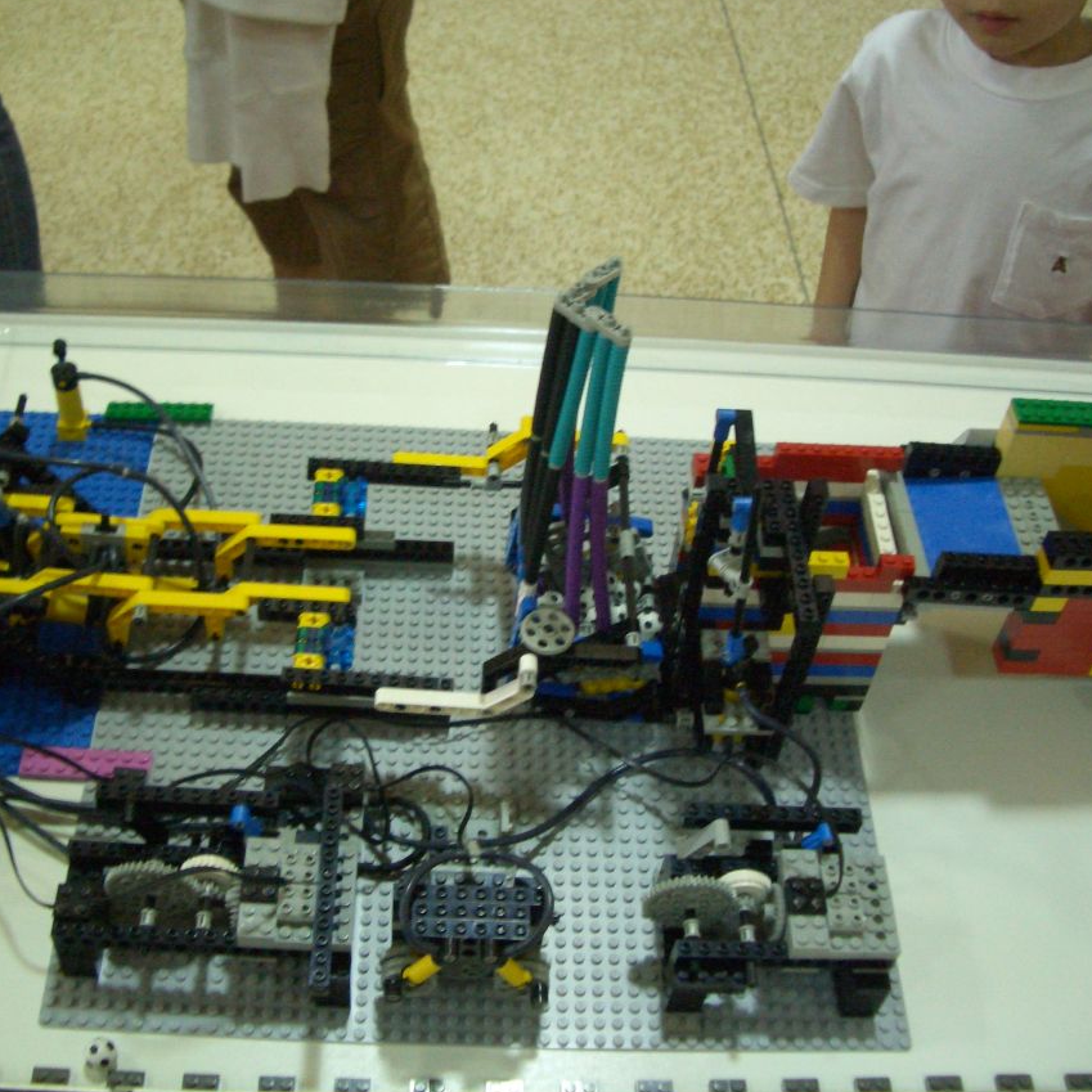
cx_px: 451
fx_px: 1499
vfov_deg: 40.0
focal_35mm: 42
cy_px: 544
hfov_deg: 39.9
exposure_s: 1/40
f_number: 2.6
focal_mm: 5.8
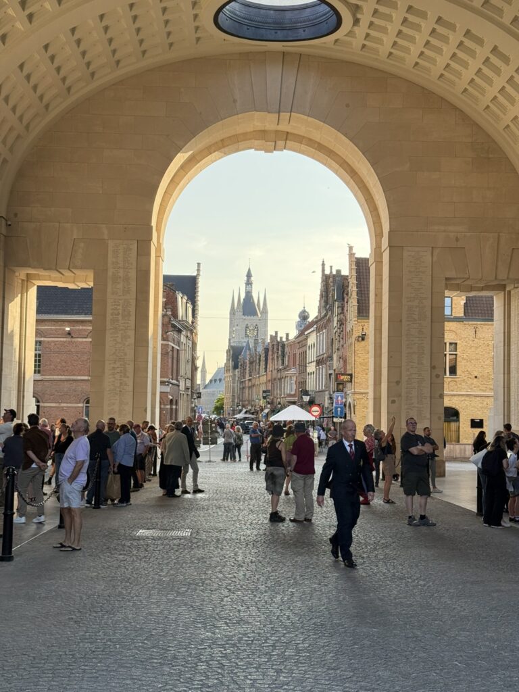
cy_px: 346
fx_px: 960
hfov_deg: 30.3
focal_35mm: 48
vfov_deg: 39.7
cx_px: 260
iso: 64
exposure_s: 1/837
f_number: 1.78
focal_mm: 6.76
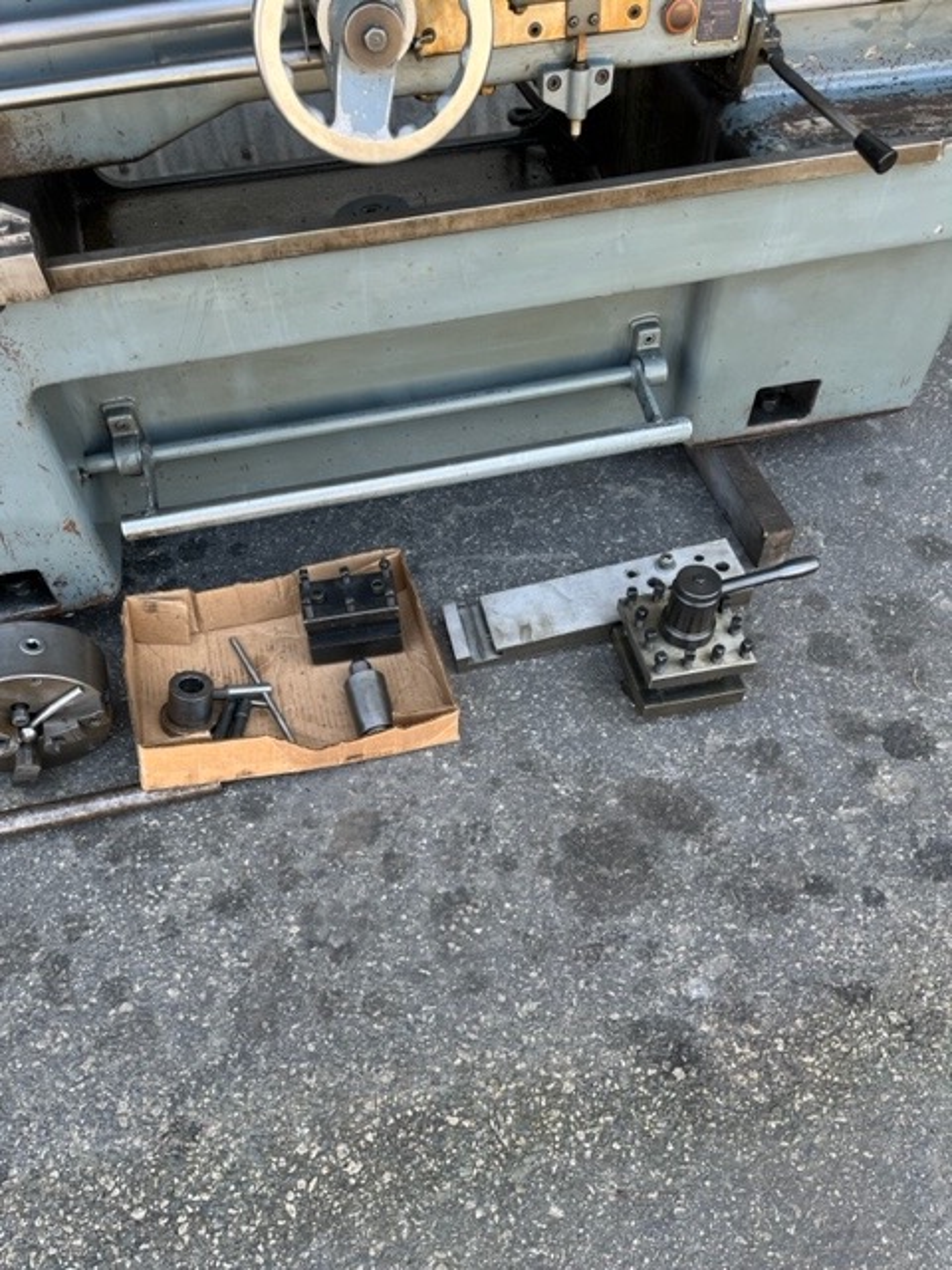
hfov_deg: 53.1
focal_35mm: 26
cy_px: 635
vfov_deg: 67.3
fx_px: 953
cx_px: 476
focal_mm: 5.1
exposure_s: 1/144
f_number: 1.6
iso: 32
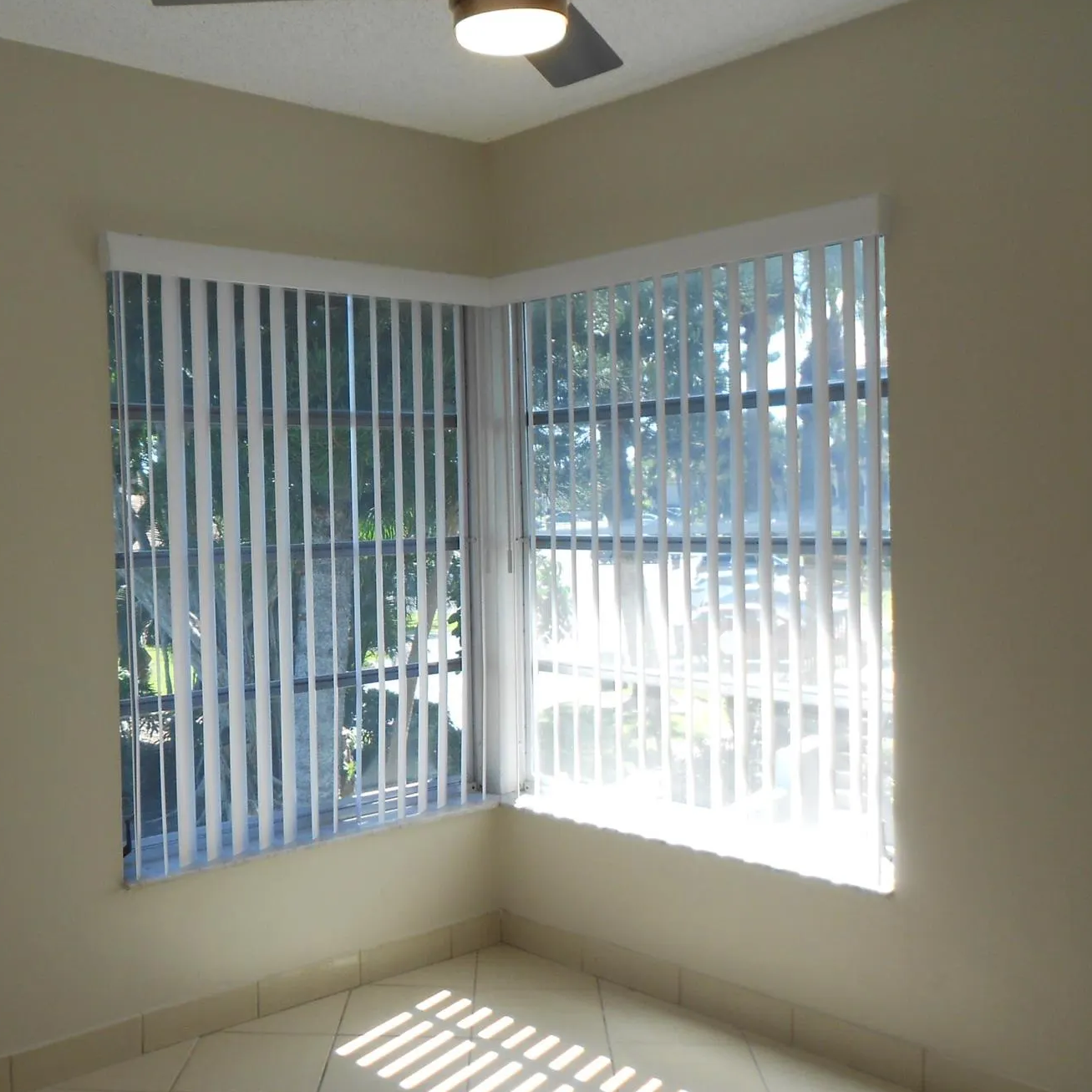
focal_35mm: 36
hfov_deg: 45.4
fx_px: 1285
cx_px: 365
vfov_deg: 46.0
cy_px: 517
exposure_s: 1/80
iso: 80
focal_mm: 4.6
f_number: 3.2
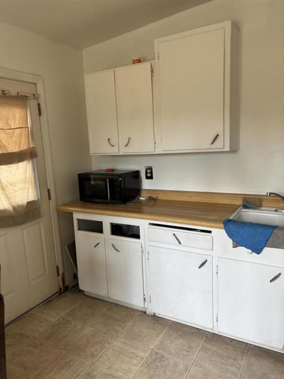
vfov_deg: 67.3
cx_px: 142
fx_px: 284
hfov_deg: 53.1
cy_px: 190
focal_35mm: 26
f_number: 1.6
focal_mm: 5.96
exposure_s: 1/60
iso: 100
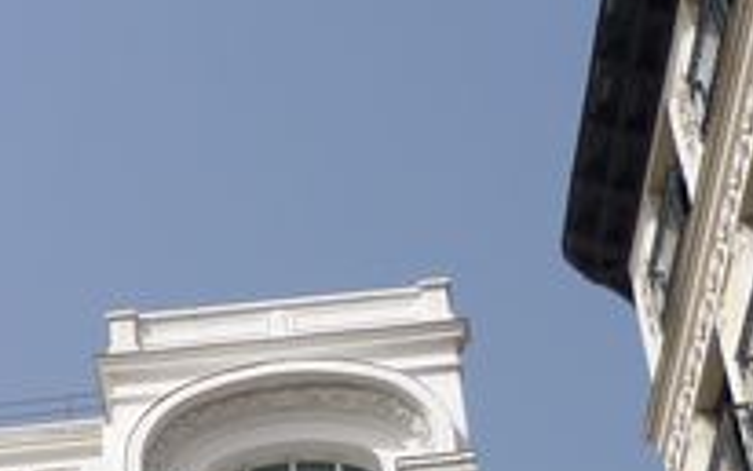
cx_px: 80
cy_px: 508
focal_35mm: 115
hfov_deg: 17.8
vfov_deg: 11.3
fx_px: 2361
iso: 80
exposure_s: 1/160
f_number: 9
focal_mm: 5
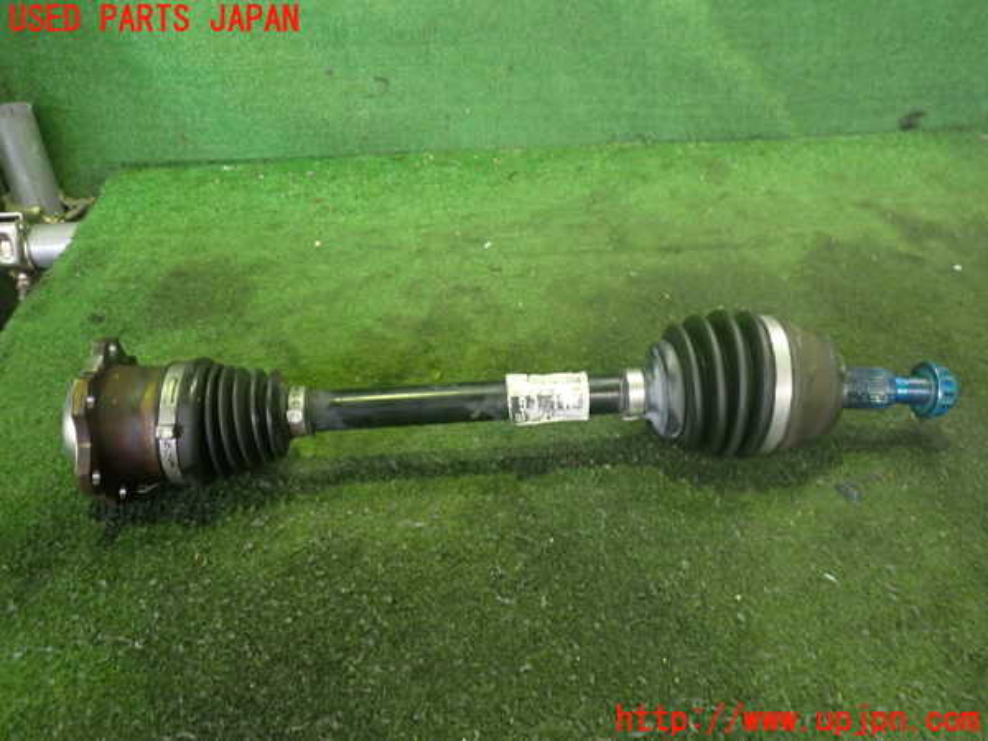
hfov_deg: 60.0
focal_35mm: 30
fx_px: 856
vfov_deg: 46.8
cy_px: 370
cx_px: 494
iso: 800
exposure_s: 1/30
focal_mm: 5.4
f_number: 2.3
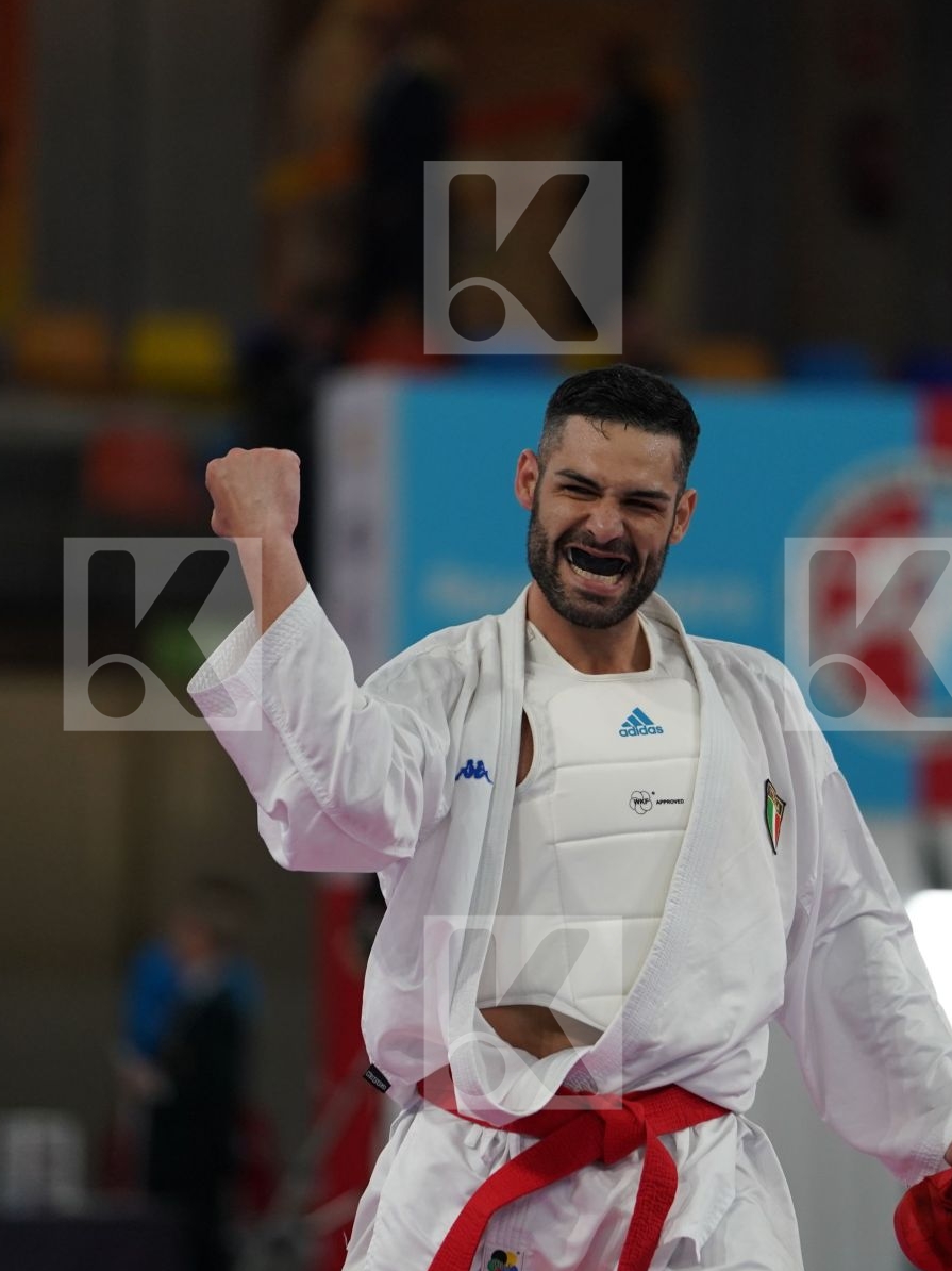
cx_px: 523
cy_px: 634
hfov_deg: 5.2
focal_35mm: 287
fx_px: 10528
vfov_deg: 6.9
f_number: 2.8
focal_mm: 198
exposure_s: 1/1000
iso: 1600
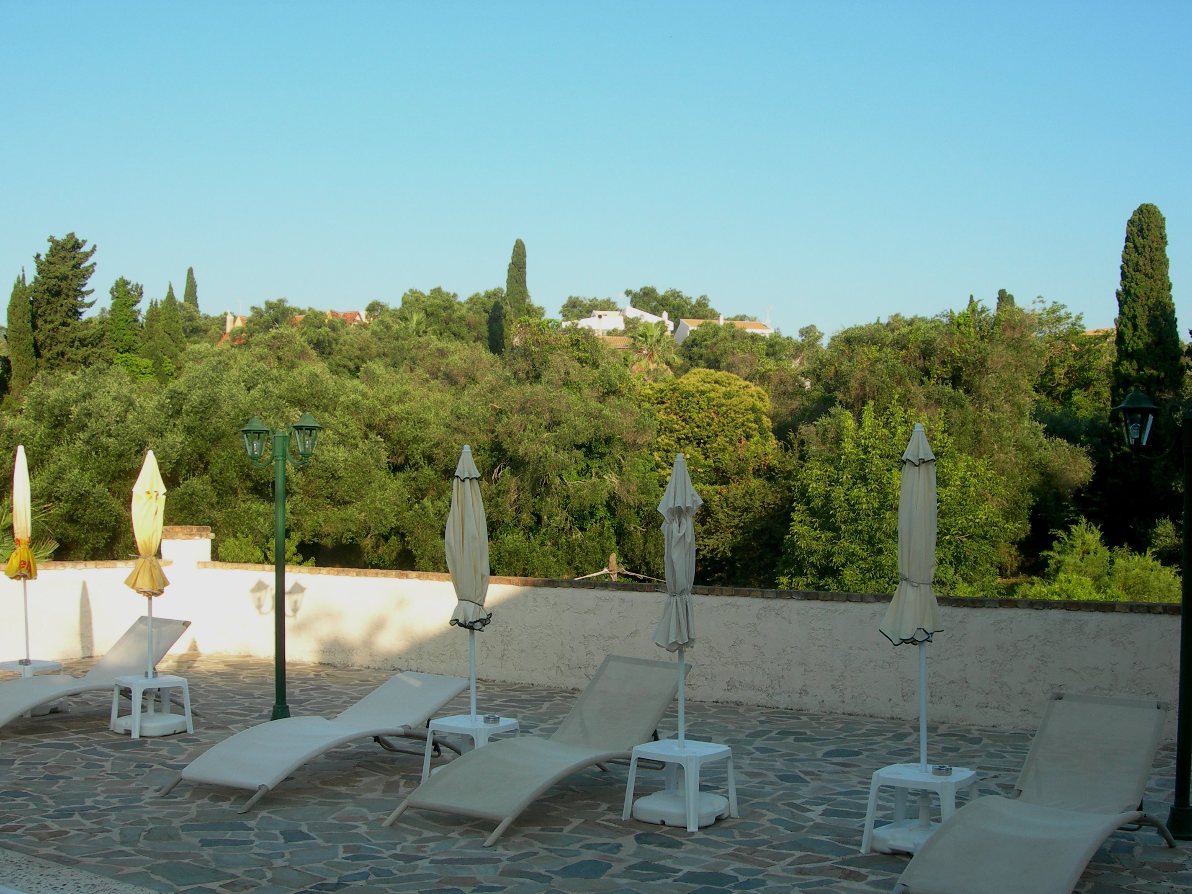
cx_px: 633
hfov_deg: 45.8
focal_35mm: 41
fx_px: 1412
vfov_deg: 35.1
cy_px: 481
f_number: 4.8
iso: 50
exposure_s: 1/220
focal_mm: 7.8
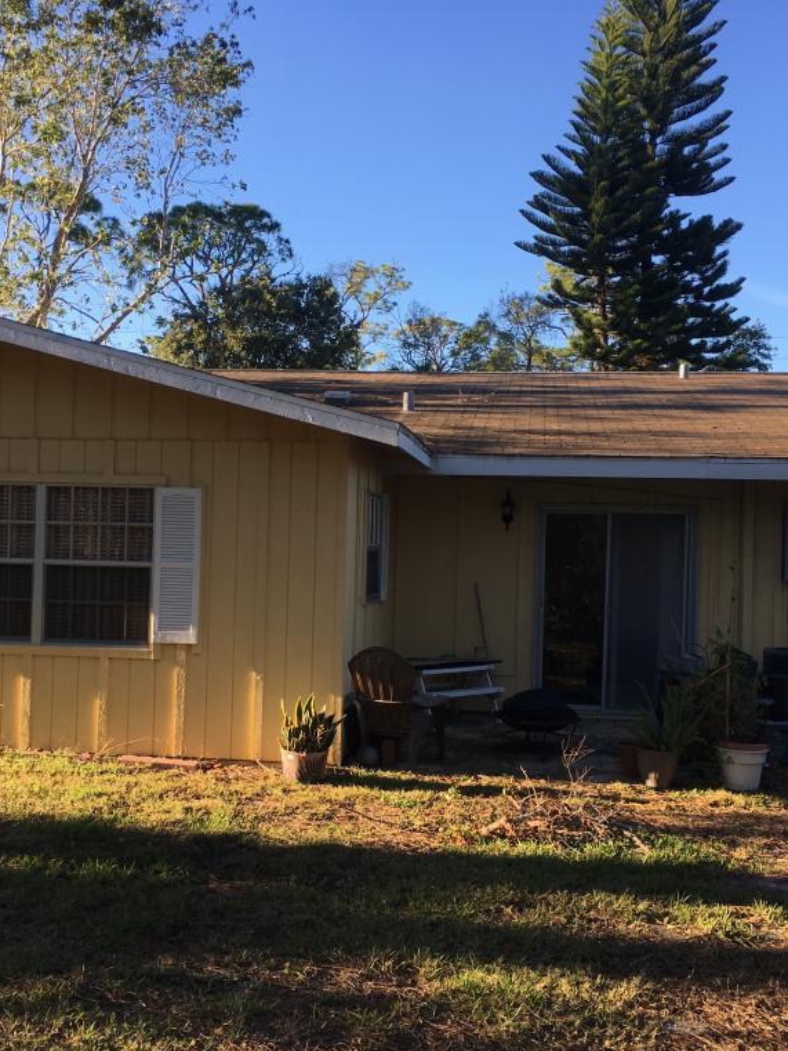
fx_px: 1183
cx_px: 378
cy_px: 525
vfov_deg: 47.9
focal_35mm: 39
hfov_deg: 36.8
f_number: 2.2
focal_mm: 4.15
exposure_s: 1/425
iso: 25
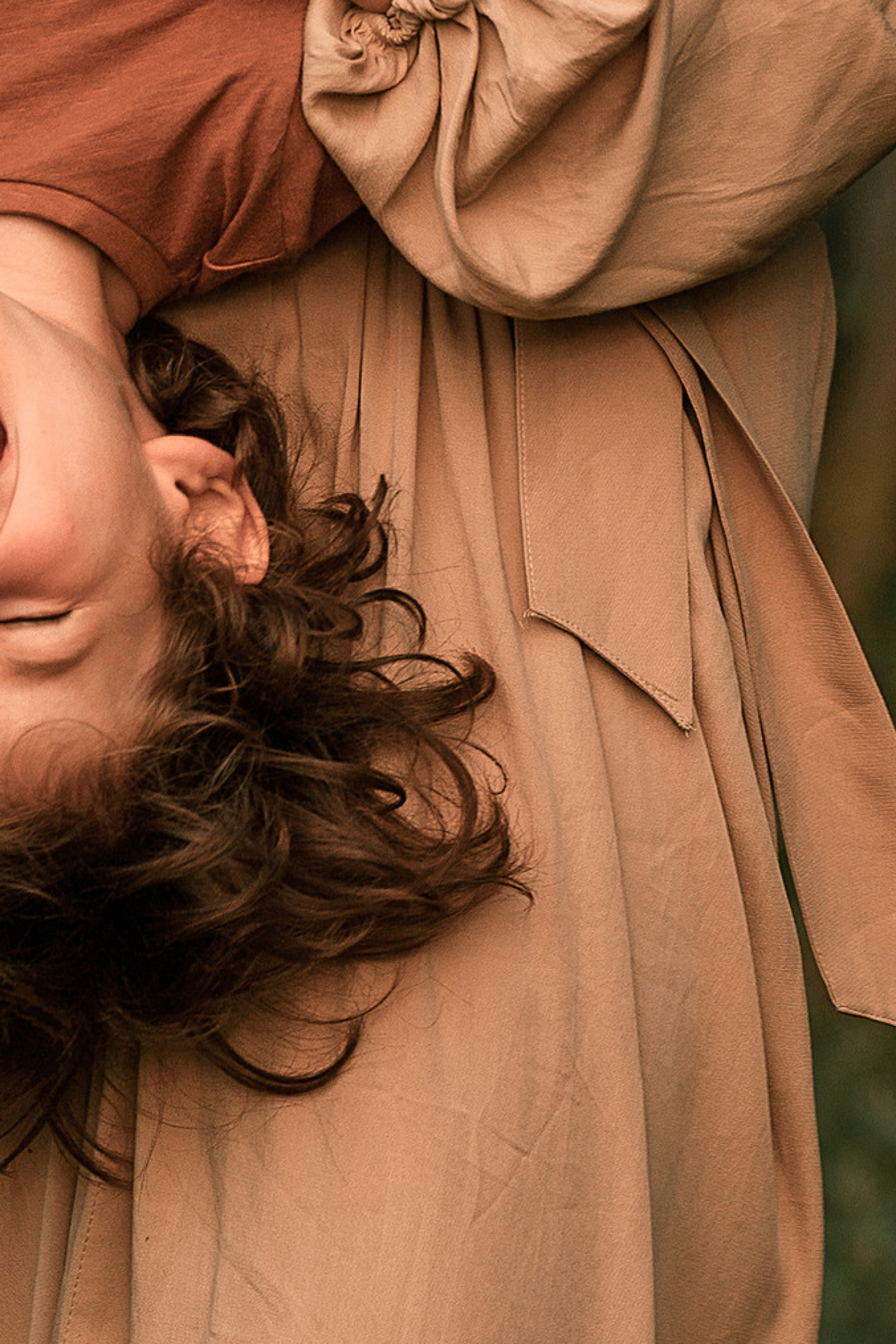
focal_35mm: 511
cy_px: 472
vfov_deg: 4.0
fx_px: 19076
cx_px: 797
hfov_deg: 2.7
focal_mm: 135
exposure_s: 1/640
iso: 100
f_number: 4
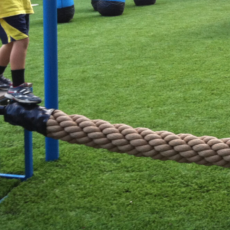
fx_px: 714
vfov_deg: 17.7
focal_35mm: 95
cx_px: 271
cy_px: -15
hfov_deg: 17.5
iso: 100
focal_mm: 3.85
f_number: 2.8
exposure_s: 1/60
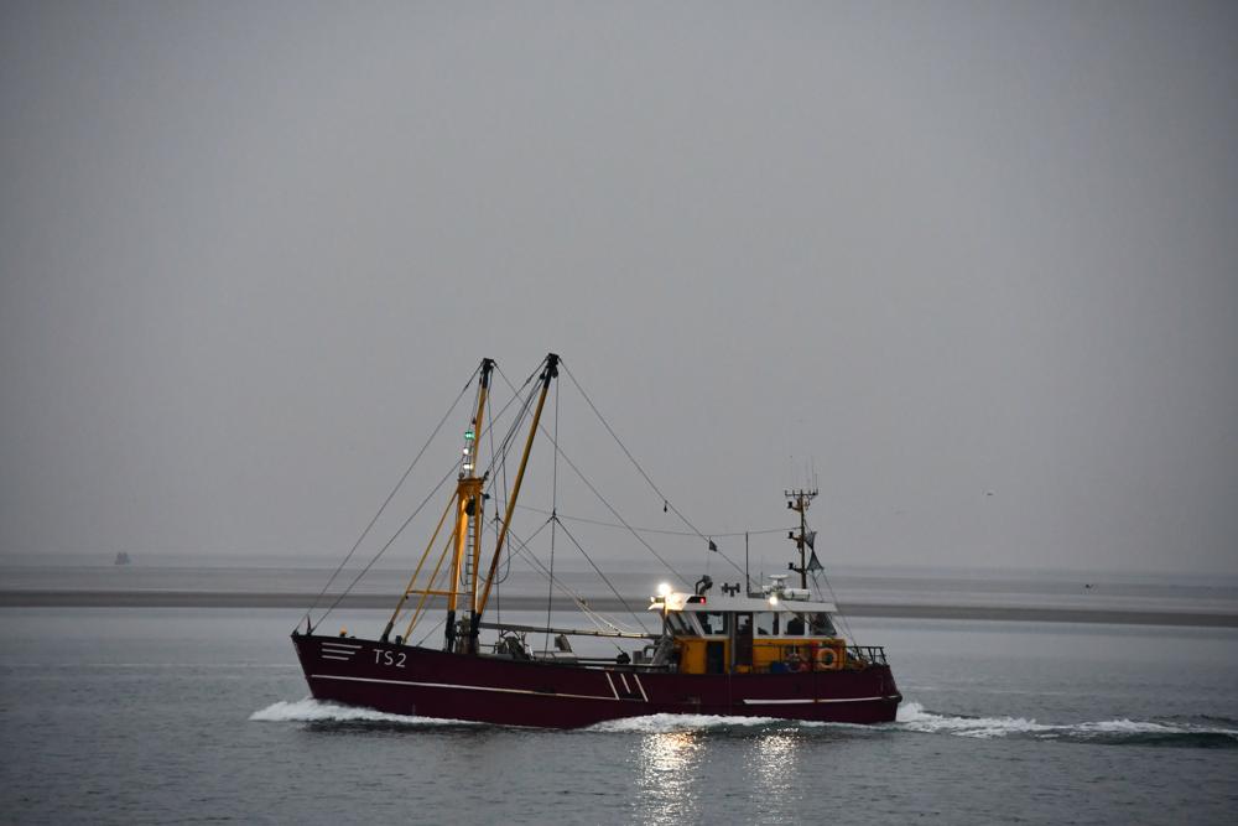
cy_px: 413
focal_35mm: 262
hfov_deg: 7.9
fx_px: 9011
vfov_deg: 5.2
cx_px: 619
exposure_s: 1/200
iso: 800
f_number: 5.6
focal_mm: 175
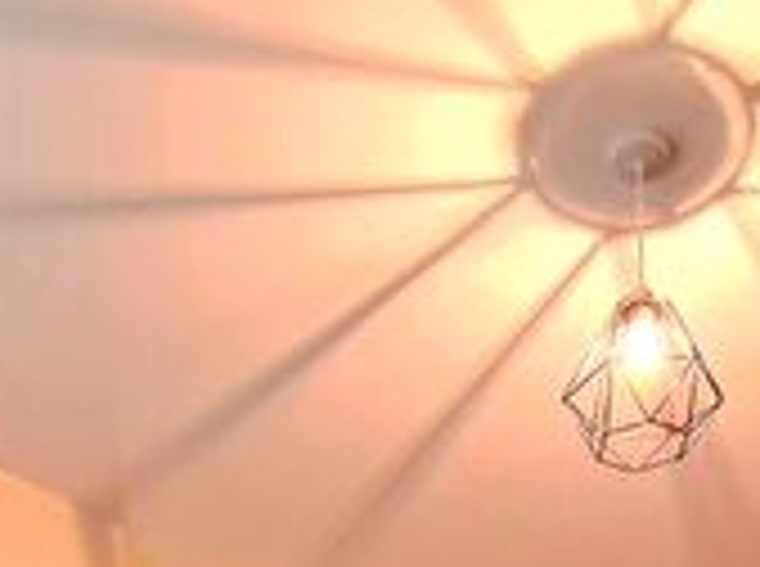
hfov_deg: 35.6
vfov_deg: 17.8
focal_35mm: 54
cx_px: 427
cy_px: 1159
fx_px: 1183
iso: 320
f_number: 2.2
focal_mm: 2.22
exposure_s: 1/33
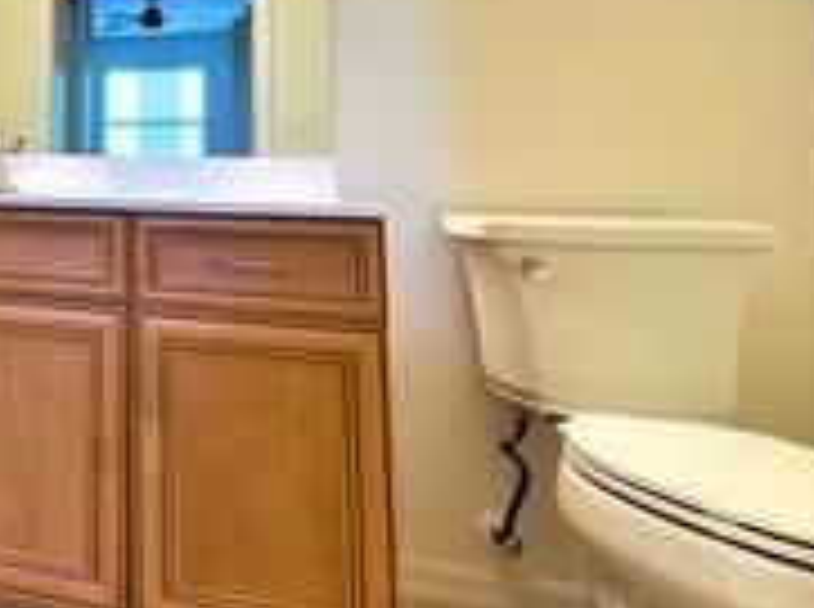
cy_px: 104
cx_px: -54
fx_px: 728
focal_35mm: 31
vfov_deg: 42.8
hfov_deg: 45.8
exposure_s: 1/120
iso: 100
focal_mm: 2.22
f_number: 2.2
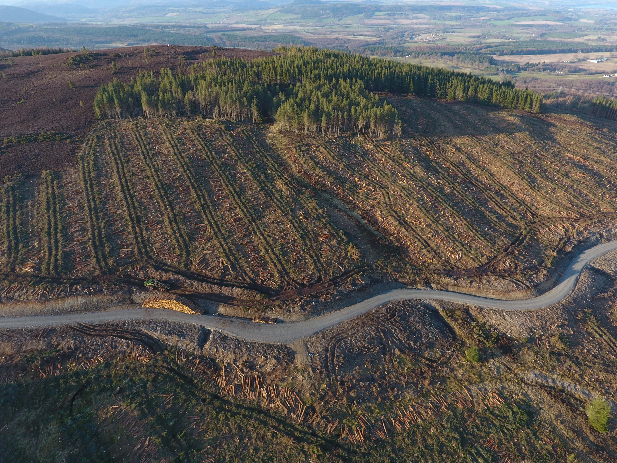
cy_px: 232
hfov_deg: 81.7
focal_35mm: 20
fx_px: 356
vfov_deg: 66.0
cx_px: 308
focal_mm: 3.61
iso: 100
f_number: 2.8
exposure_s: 1/208
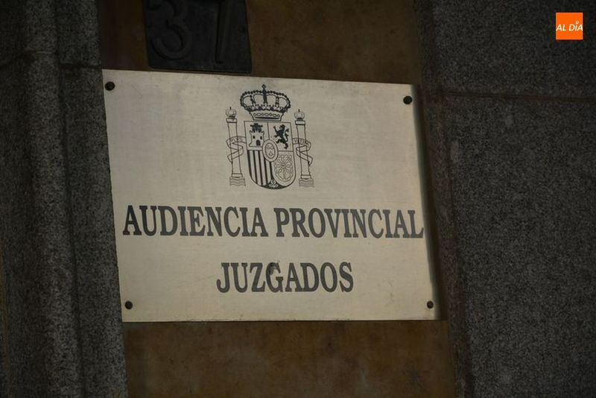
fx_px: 2608
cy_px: 199
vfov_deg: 8.7
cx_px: 298
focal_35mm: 158
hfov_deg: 13.0
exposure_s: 1/125
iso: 400
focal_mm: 105
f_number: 5.6
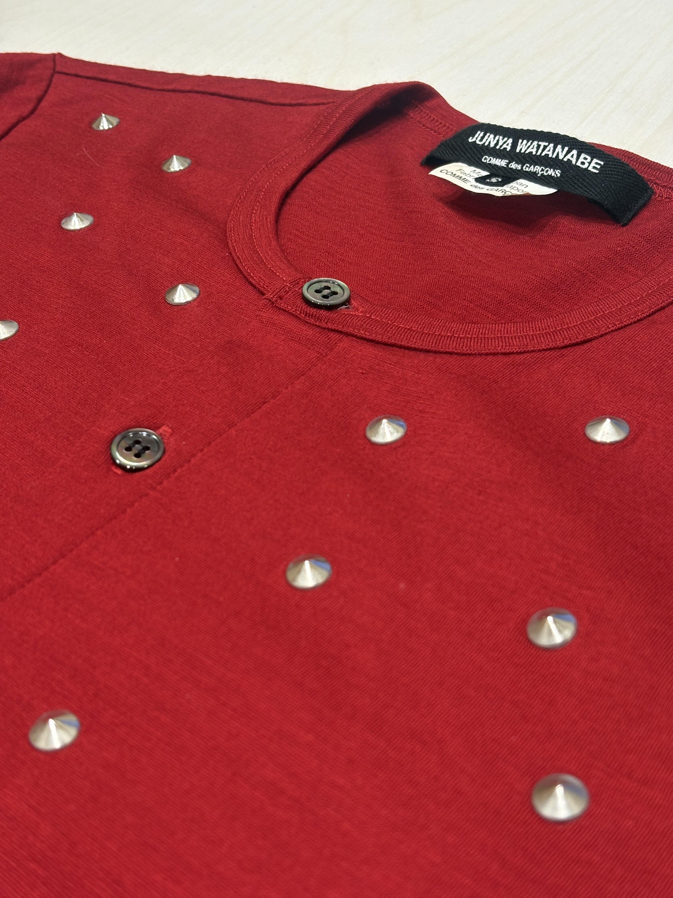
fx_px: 1348
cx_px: 336
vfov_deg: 36.8
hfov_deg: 28.0
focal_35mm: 52
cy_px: 449
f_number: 1.6
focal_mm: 5.96
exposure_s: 1/93
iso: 50
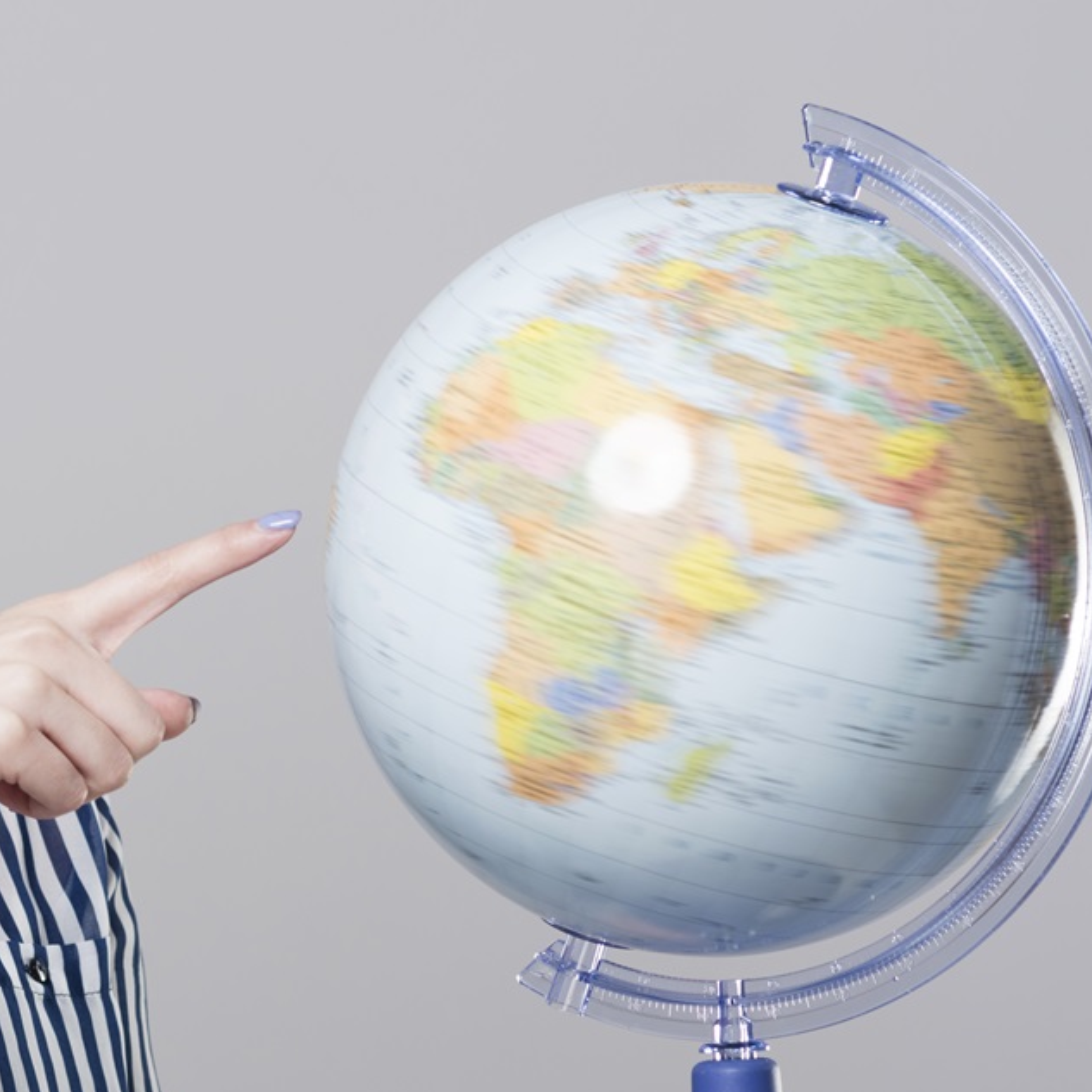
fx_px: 7495
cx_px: 91
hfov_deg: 8.3
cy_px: 659
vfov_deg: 8.3
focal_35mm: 210
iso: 80
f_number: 6.3
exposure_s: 1/125
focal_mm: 85
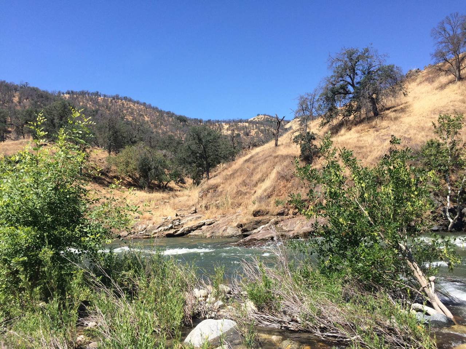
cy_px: 174
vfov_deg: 48.2
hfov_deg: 61.7
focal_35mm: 29
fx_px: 390
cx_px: 233
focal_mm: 4.15
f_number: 2.2
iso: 32
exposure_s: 1/1466
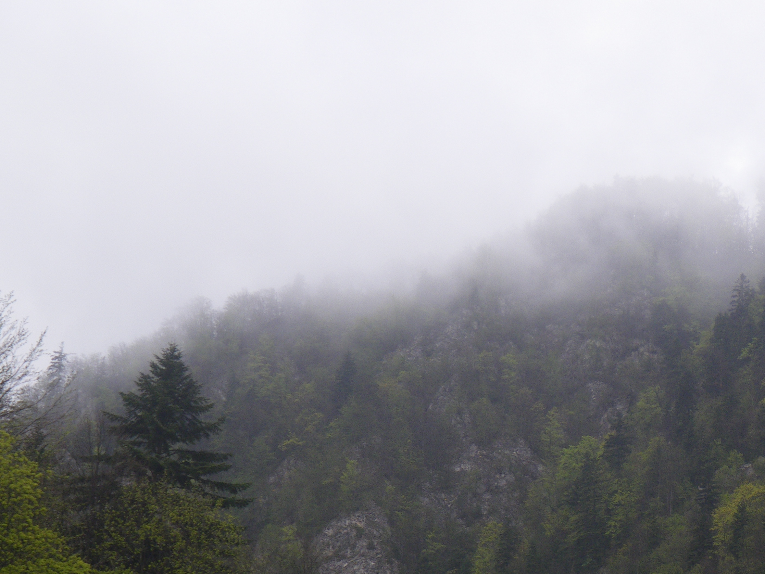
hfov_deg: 20.3
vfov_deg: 15.4
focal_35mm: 96
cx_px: 559
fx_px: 2122
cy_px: 407
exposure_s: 1/80
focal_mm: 11.1
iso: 64
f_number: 4.6
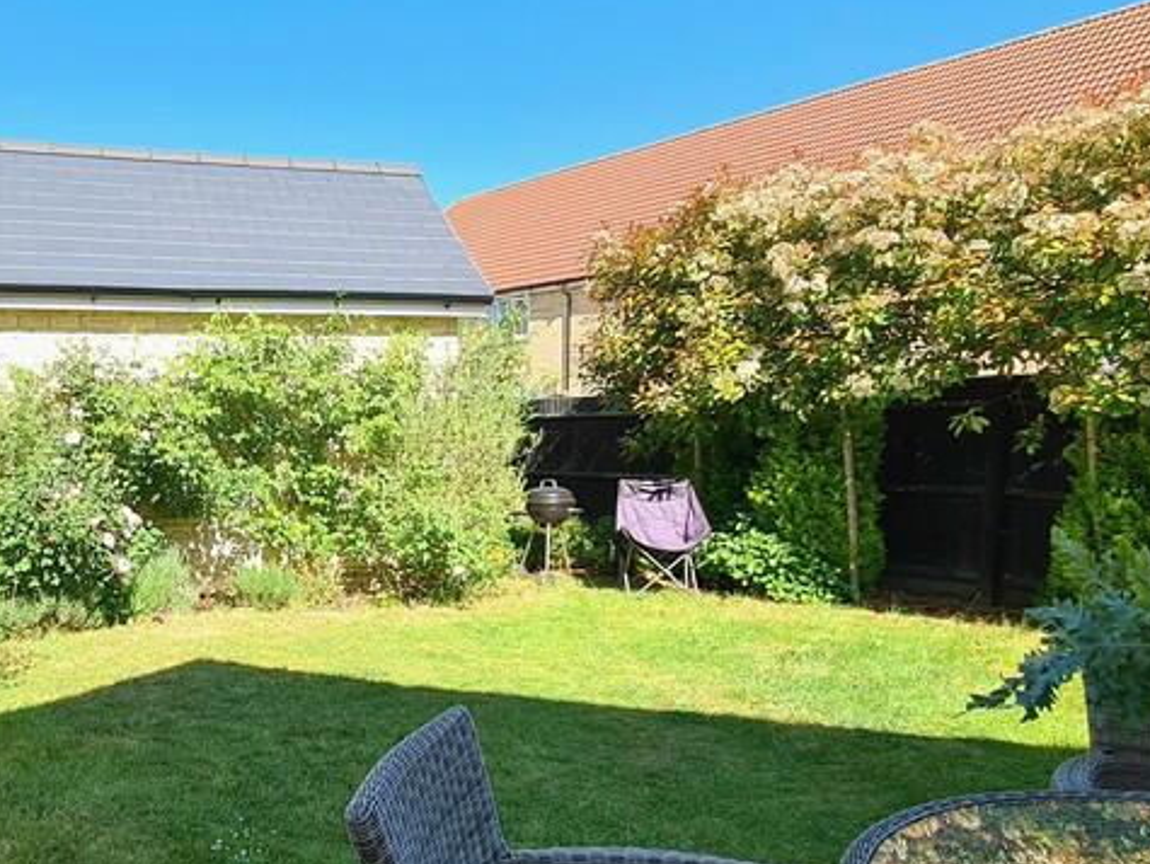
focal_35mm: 28
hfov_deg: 60.8
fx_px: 931
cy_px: 530
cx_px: 327
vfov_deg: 49.4
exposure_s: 1/769
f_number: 2.2
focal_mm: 2.22
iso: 64
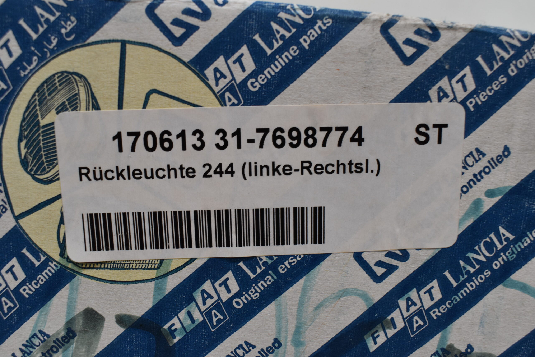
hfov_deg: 57.2
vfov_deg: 40.0
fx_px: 490
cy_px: 178
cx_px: 268
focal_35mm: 33
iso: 400
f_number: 7.1
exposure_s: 1/60
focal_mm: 22
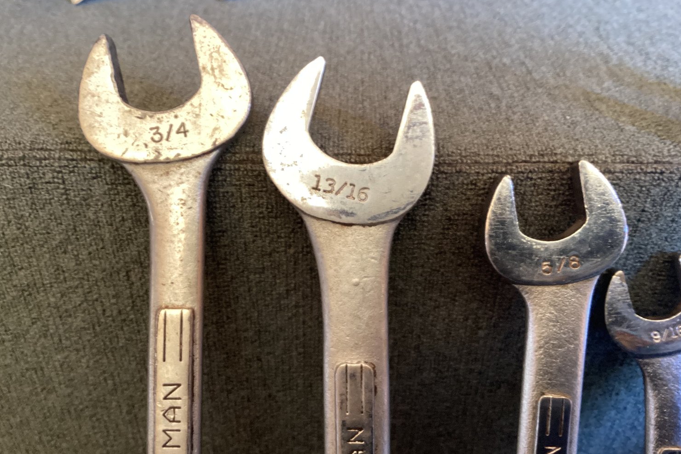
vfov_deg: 40.0
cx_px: 341
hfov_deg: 57.2
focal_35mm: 33
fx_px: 624
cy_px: 208
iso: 250
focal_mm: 3.3
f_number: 2.4
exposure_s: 1/60
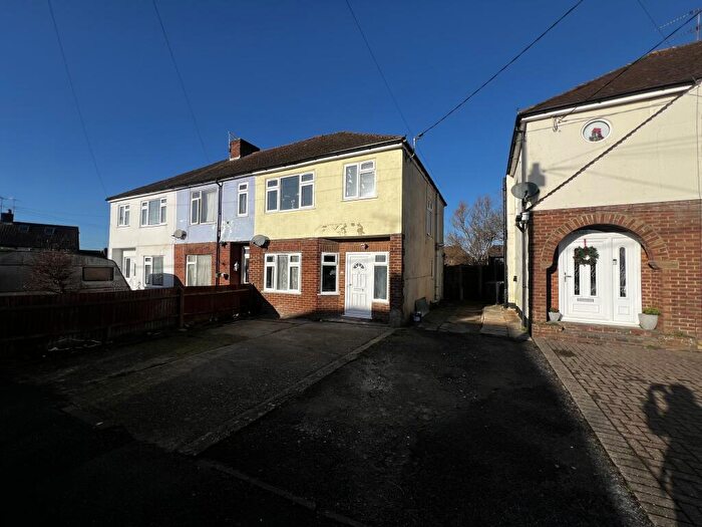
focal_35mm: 13
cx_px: 351
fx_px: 264
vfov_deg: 89.9
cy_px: 264
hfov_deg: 106.2
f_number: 1.8
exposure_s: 1/2950
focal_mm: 1.57
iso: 32
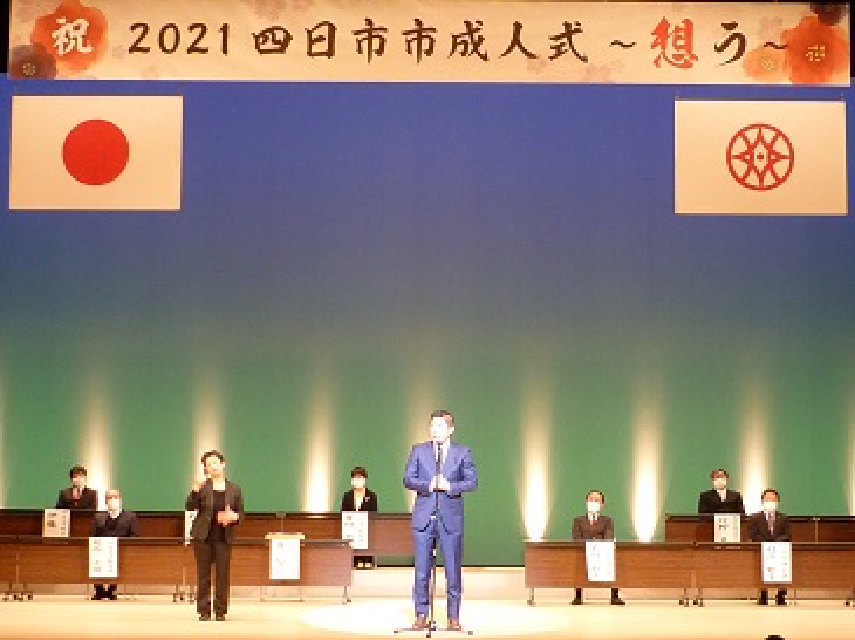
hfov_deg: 26.4
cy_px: 320
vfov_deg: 19.9
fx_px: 1826
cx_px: 428
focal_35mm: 74
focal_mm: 6.9
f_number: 3
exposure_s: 1/40
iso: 250
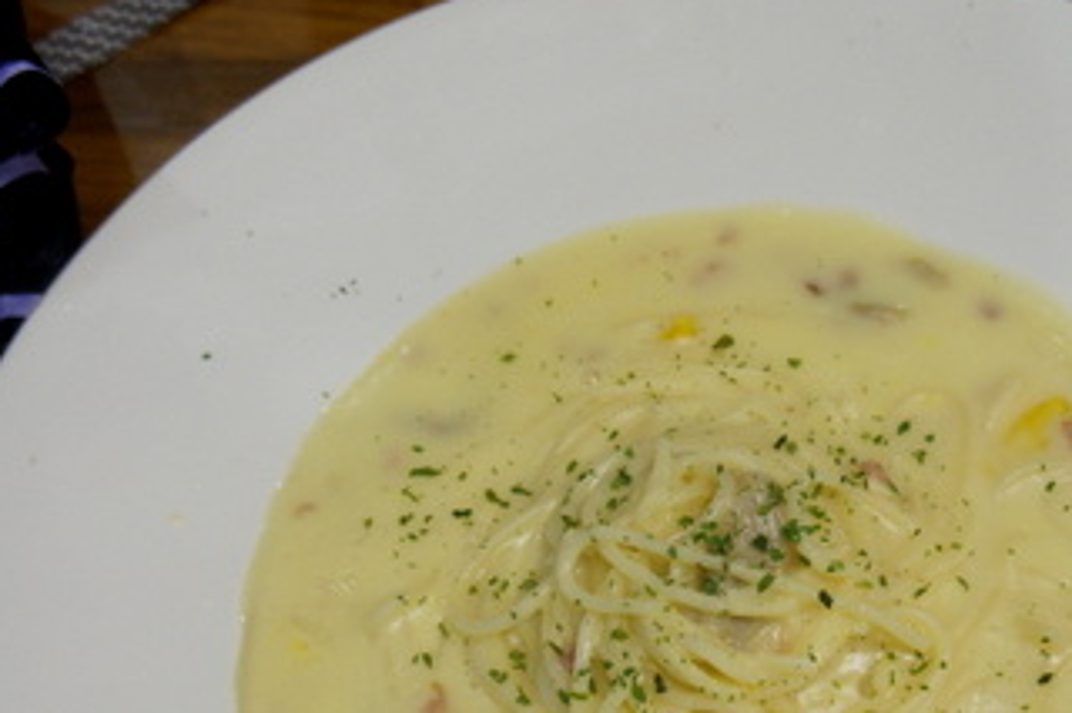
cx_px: 737
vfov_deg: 22.2
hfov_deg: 33.1
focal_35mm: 60
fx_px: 1786
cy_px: 611
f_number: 4
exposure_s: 1/60
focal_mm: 20
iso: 400
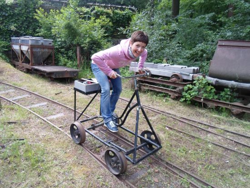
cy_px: 94
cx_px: 125
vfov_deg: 54.9
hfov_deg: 69.4
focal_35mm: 25
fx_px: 181
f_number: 2.5
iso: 80
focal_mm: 4.5
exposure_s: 1/90
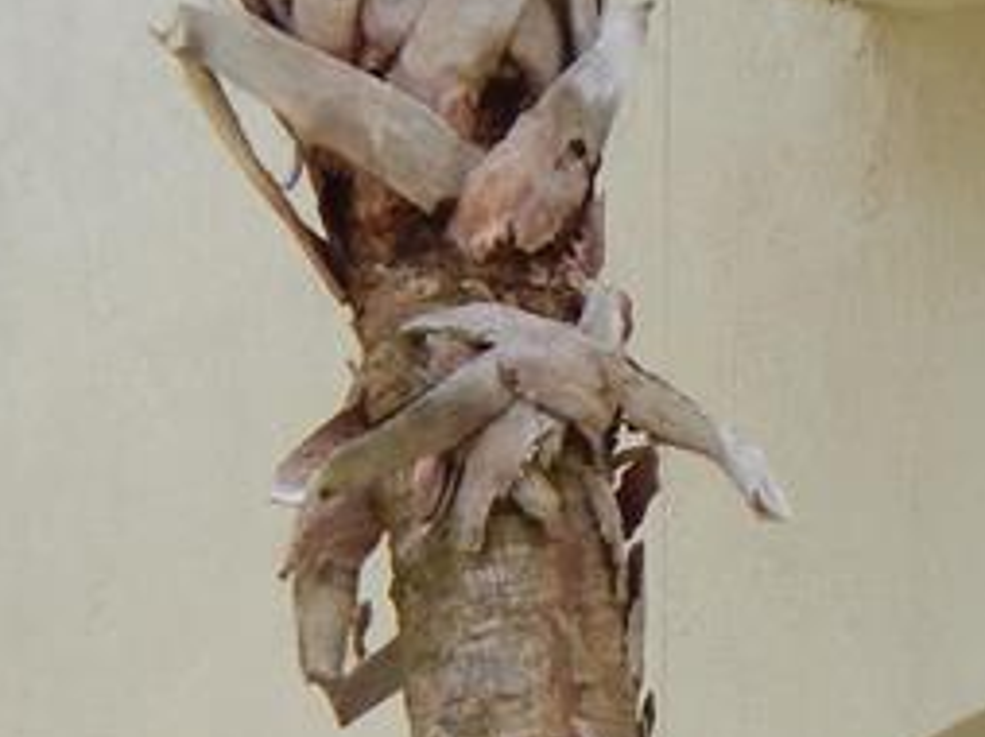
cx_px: 1699
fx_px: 3554
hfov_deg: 14.2
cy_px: 915
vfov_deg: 11.6
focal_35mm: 125
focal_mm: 5.6
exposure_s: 1/320
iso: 125
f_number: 3.2
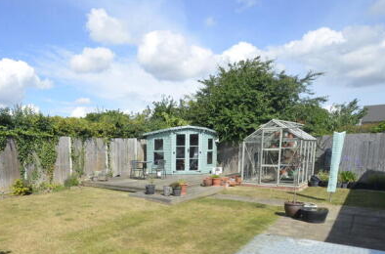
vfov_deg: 49.6
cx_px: 121
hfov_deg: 69.2
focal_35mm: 25
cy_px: 180
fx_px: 267
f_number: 8
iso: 100
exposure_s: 1/250
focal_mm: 10
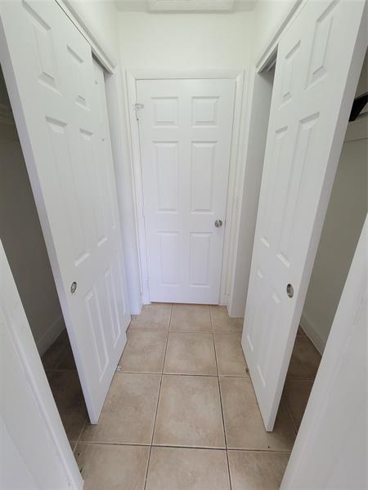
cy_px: 245
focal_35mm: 13
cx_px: 184
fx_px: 184
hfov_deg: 89.9
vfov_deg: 106.2
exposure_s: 1/60
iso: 250
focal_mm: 2.2
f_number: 2.2
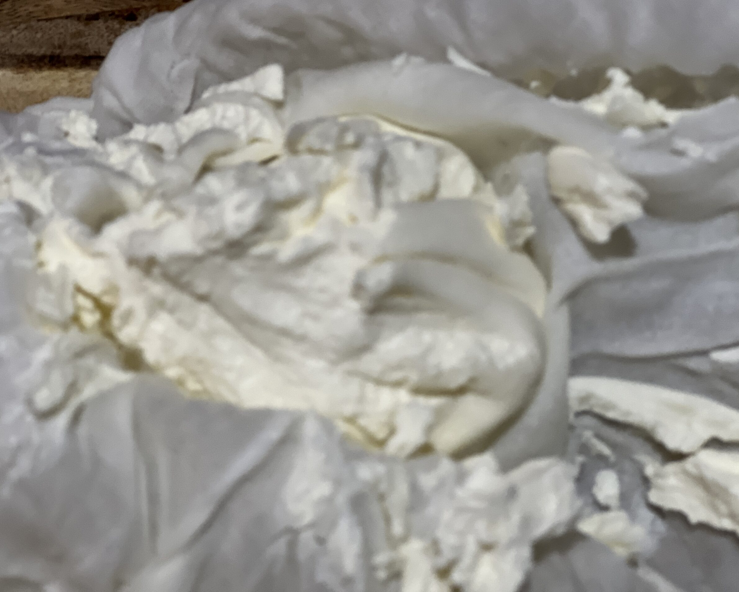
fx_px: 1772
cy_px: 294
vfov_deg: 18.9
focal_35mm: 81
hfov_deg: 23.6
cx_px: 353
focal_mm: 9
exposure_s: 1/33
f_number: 2.8
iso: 250
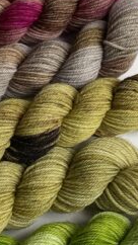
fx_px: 781
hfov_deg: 9.9
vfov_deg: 16.6
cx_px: -39
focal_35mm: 120
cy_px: -92
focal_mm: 4.25
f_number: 1.8
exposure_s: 1/122
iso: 64
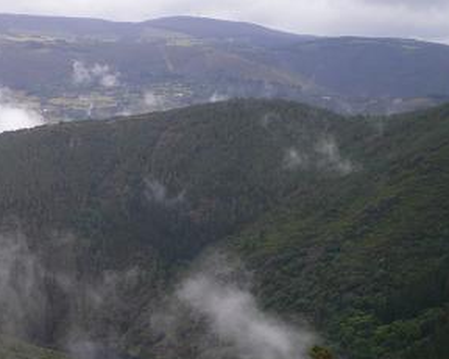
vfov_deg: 22.4
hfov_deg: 27.3
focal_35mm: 68
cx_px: 78
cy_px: 231
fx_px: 903
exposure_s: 1/100
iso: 64
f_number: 3.1
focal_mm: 6.3
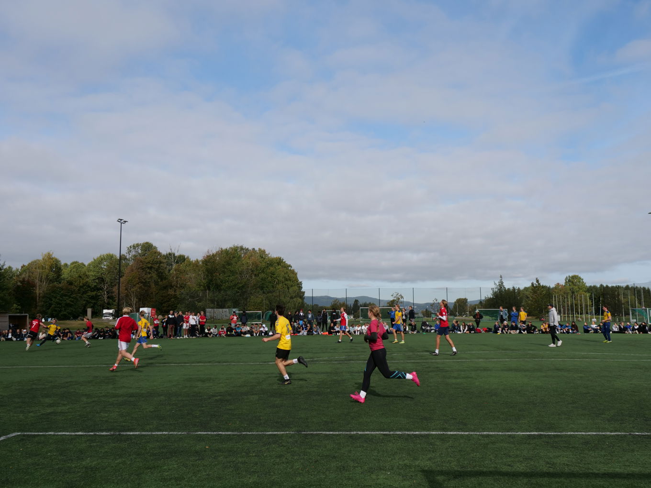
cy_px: 244
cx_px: 326
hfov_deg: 56.8
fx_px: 602
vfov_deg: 44.2
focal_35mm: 32
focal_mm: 16
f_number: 5
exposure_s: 1/1300
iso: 200
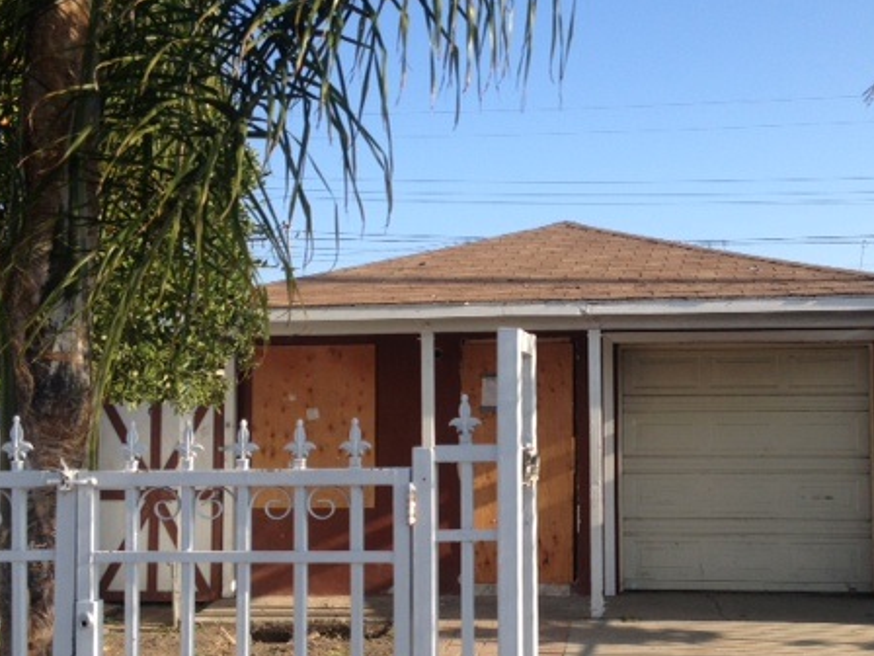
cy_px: 402
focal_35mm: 50
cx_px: 505
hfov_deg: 38.1
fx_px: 1262
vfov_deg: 29.0
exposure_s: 1/986
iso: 50
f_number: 2.4
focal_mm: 4.28
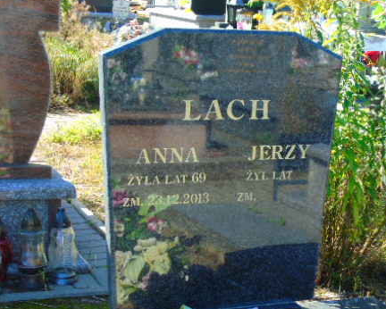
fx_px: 891
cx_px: 242
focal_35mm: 78
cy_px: 201
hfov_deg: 24.4
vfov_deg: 19.6
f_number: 4.3
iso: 80
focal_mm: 9.6
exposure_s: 1/100
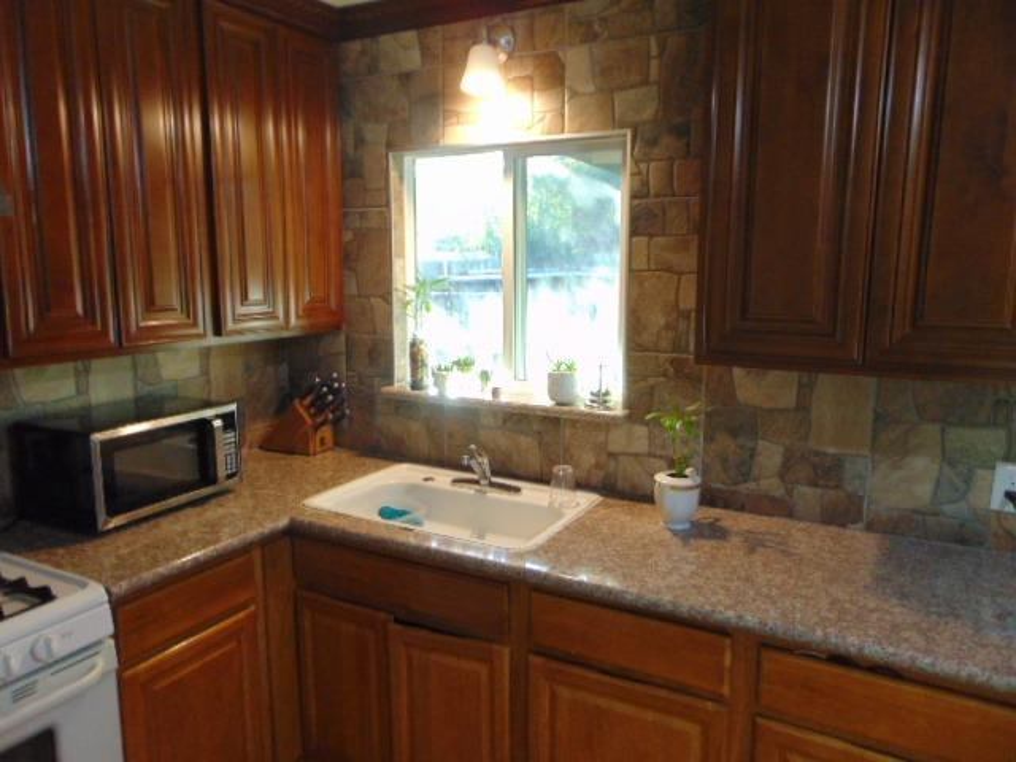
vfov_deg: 54.9
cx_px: 508
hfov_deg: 69.4
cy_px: 381
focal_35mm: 25
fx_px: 734
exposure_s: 1/30
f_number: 3
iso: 250
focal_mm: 4.5
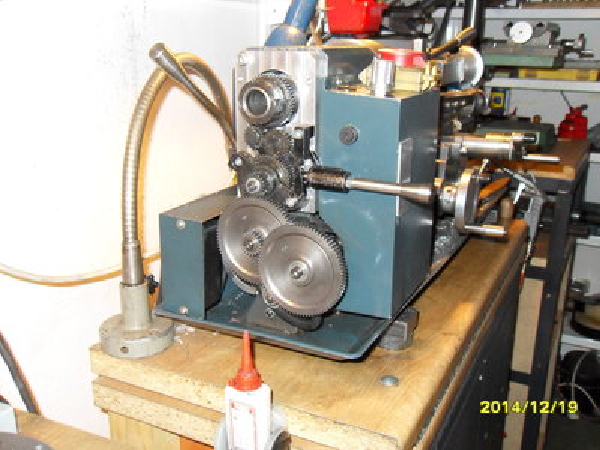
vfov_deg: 40.7
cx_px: 300
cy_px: 225
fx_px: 607
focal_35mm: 35
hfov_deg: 52.6
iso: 400
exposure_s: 1/45
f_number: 3.5
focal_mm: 6.3
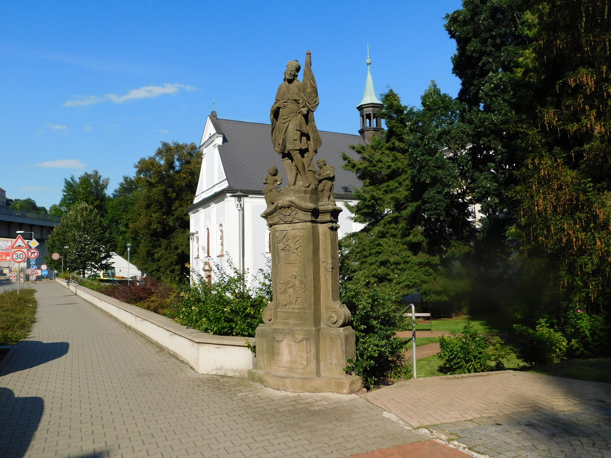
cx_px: 306
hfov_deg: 63.4
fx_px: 494
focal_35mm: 28
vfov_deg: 49.7
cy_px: 229
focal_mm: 4.9
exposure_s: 1/500
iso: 125
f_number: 6.4
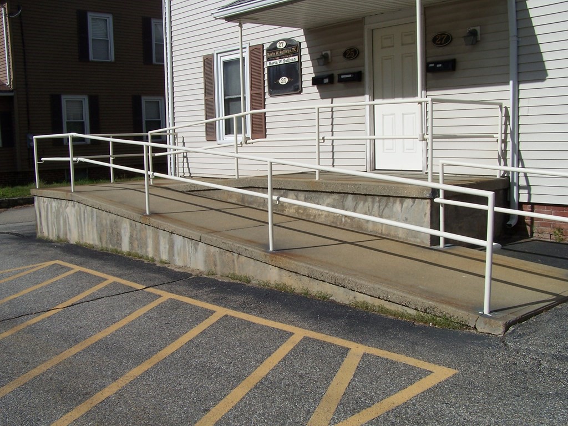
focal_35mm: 38
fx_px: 624
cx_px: 284
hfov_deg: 49.0
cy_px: 213
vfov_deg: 37.7
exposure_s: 1/1000
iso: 80
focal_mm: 6.3
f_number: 5.6
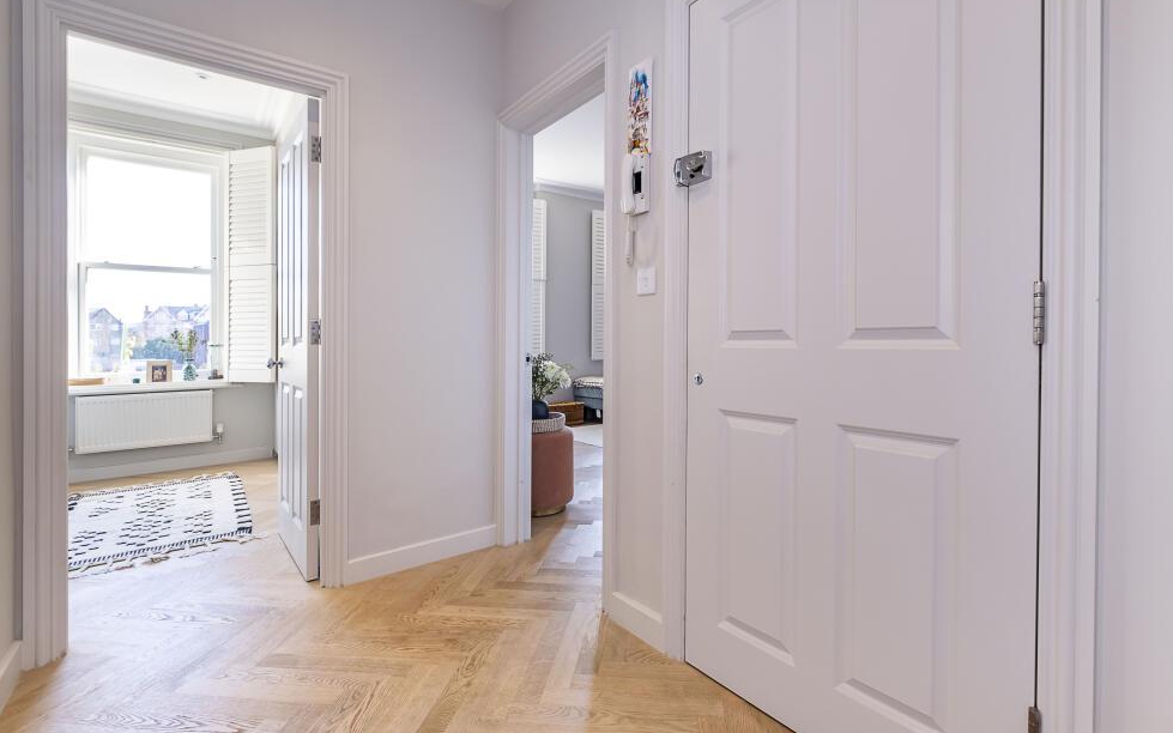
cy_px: 338
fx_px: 512
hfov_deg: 97.8
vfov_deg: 71.2
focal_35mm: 16
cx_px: 593
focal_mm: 10
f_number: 6.4
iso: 320
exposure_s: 1/30
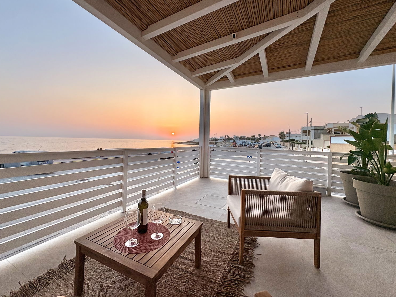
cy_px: 139
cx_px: 192
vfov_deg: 81.7
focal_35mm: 15
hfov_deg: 98.1
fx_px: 172
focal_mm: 2.22
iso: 40
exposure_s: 1/495
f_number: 2.2
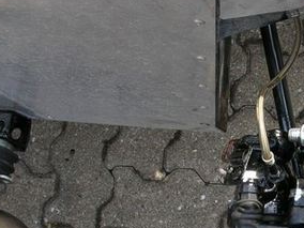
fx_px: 711
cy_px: 217
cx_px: 283
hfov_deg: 23.4
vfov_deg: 17.9
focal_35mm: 81
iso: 50
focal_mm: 6
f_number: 3.7
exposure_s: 1/160
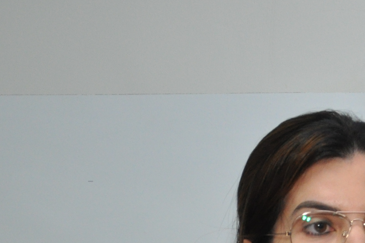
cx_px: 497
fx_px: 2078
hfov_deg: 9.8
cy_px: 407
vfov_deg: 6.6
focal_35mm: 205
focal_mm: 40
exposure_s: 1/60
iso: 800
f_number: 5.6
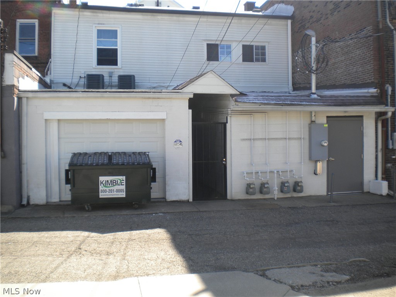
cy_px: 148
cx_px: 198
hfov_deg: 52.6
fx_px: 400
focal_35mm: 35
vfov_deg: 40.7
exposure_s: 1/210
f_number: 4.6
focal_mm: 6.3
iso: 80
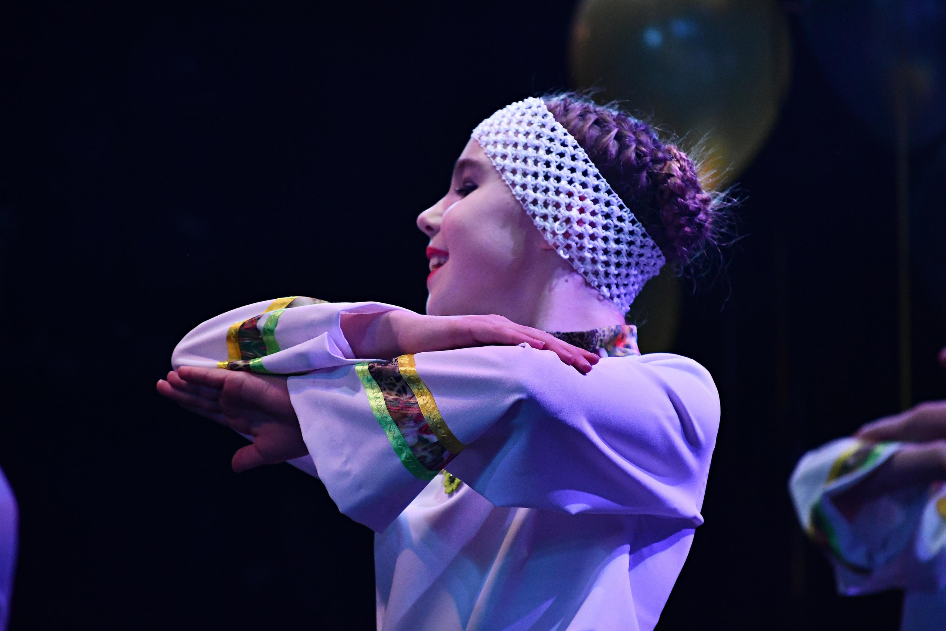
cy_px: 316
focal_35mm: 300
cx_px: 473
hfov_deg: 6.9
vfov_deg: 4.6
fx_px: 7883
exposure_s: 1/1000
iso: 2500
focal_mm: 200
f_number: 5.6
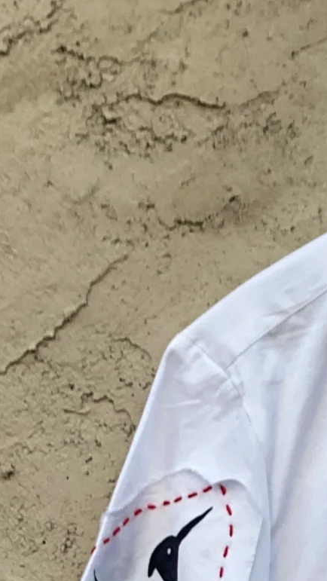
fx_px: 2896
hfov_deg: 6.3
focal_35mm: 188
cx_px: 661
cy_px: 855
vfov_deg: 11.0
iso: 20
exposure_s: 1/480
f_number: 2
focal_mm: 6
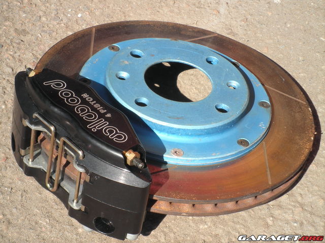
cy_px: 122
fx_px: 845
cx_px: 162
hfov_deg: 21.8
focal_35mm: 90
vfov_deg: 16.4
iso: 64
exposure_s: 1/200
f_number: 5.4
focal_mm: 16
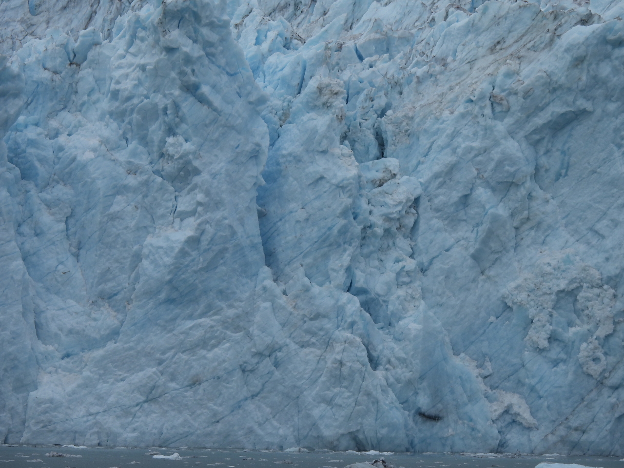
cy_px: 234
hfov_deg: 3.3
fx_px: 10816
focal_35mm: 600
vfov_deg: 2.5
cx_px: 312
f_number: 5
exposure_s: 1/1000
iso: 100
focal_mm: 107
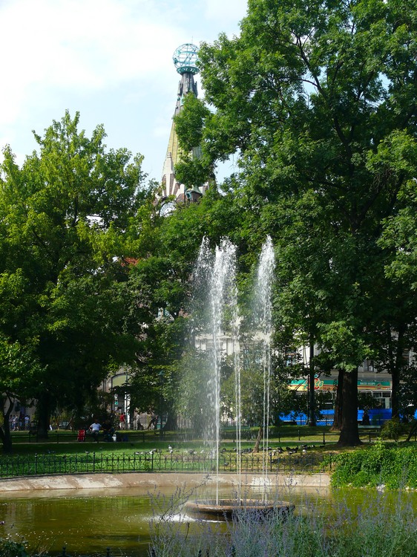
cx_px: 208
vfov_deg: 31.2
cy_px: 278
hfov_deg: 23.6
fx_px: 996
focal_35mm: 62
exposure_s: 1/125
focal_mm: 13.1
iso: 100
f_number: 4
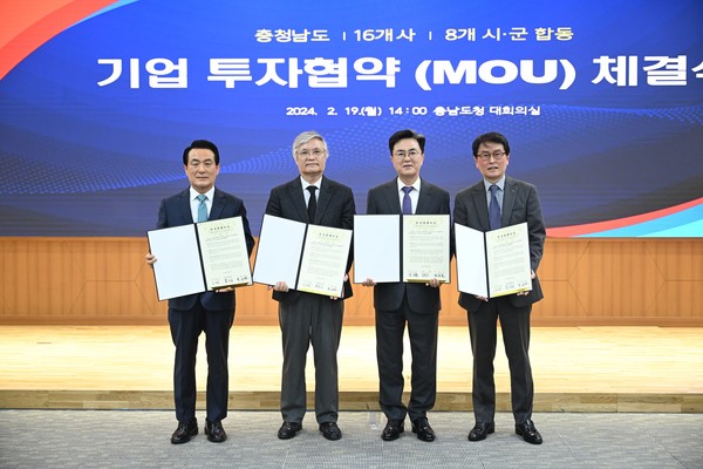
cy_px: 234
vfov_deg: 29.9
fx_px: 879
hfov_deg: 43.6
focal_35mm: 45
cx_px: 352
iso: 2000
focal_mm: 45
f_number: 2.8
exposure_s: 1/125
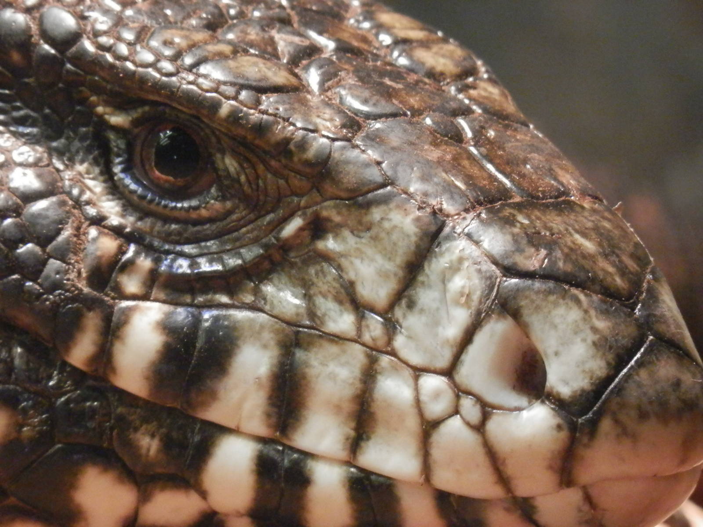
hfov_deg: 4.9
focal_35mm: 401
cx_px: 352
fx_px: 8144
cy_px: 264
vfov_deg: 3.7
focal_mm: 71.6
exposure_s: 1/20
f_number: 6.9
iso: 800
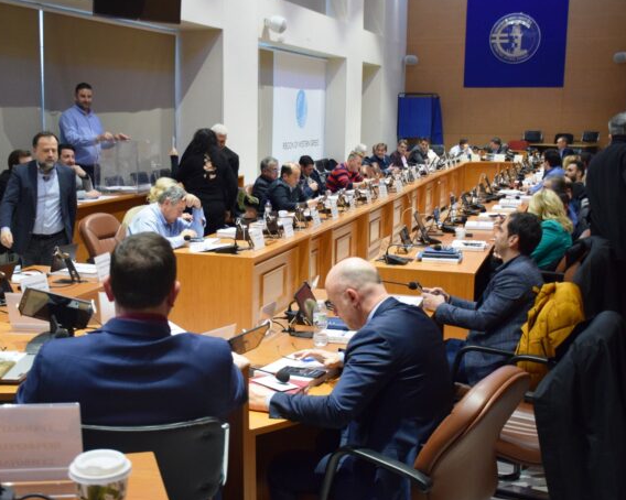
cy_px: 249
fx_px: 863
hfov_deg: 39.8
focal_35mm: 47
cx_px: 269
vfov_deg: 32.3
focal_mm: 27
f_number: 4
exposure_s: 1/60
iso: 2000
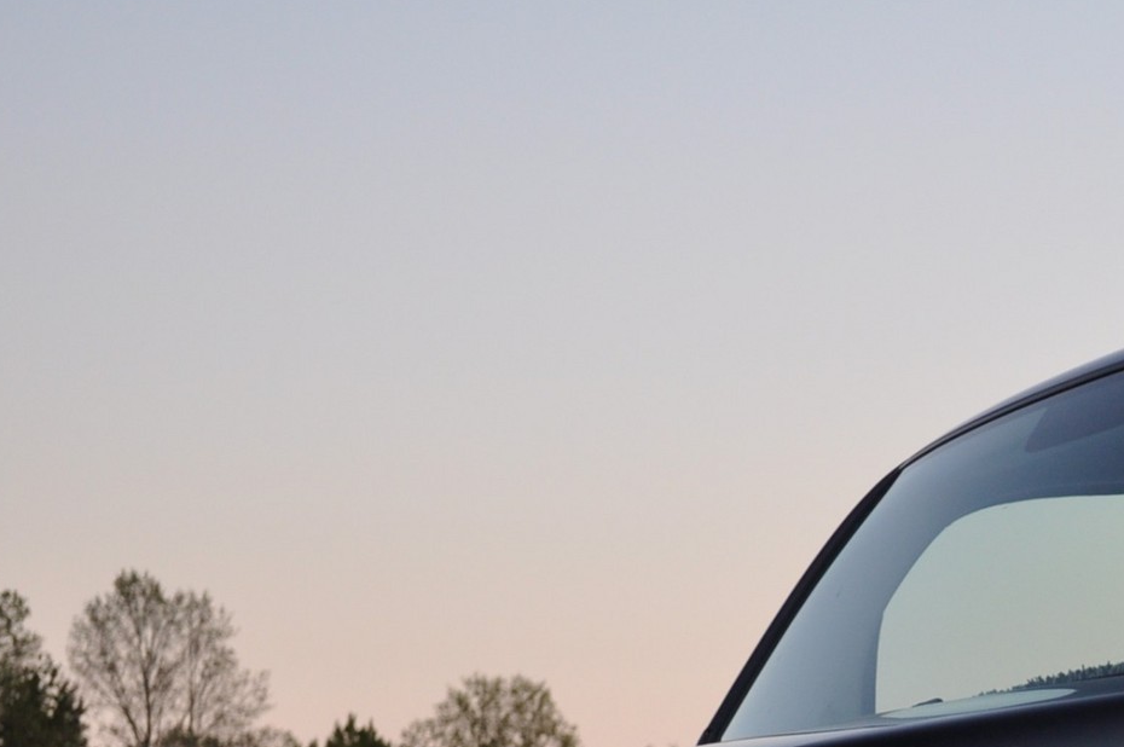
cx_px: 1437
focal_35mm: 129
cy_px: 918
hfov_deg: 15.2
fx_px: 4023
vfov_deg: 10.4
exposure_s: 1/80
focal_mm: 32
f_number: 4.8
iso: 400
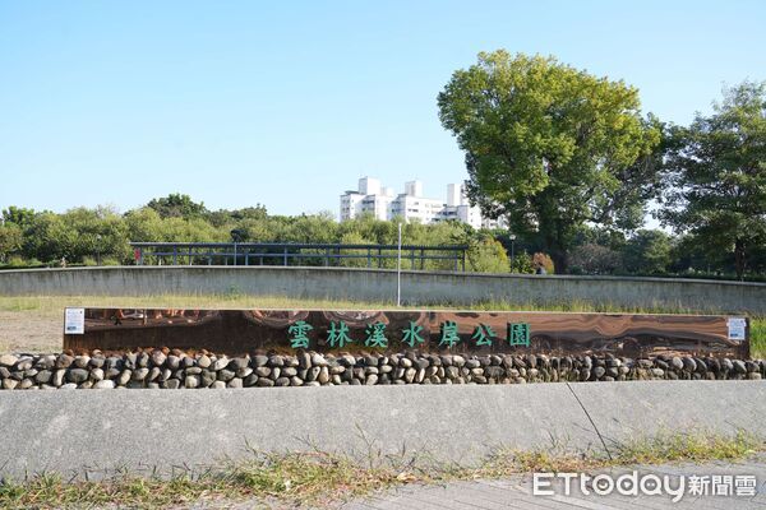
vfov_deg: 41.1
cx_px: 383
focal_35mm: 32
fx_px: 681
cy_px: 255
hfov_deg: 58.7
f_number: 5.6
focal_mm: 32
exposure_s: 1/200
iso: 100
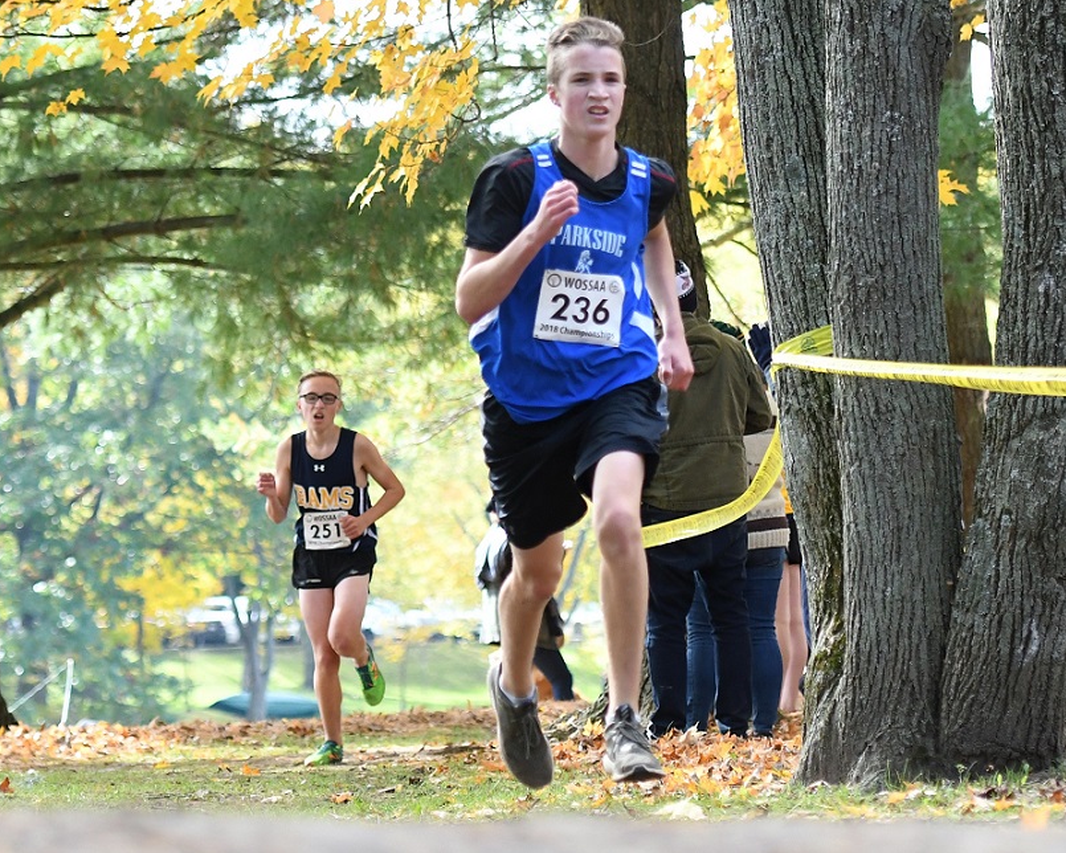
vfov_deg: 11.4
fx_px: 4291
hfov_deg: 14.2
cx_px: 510
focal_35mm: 136
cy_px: 426
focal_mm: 80
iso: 900
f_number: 2.8
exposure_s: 1/1000
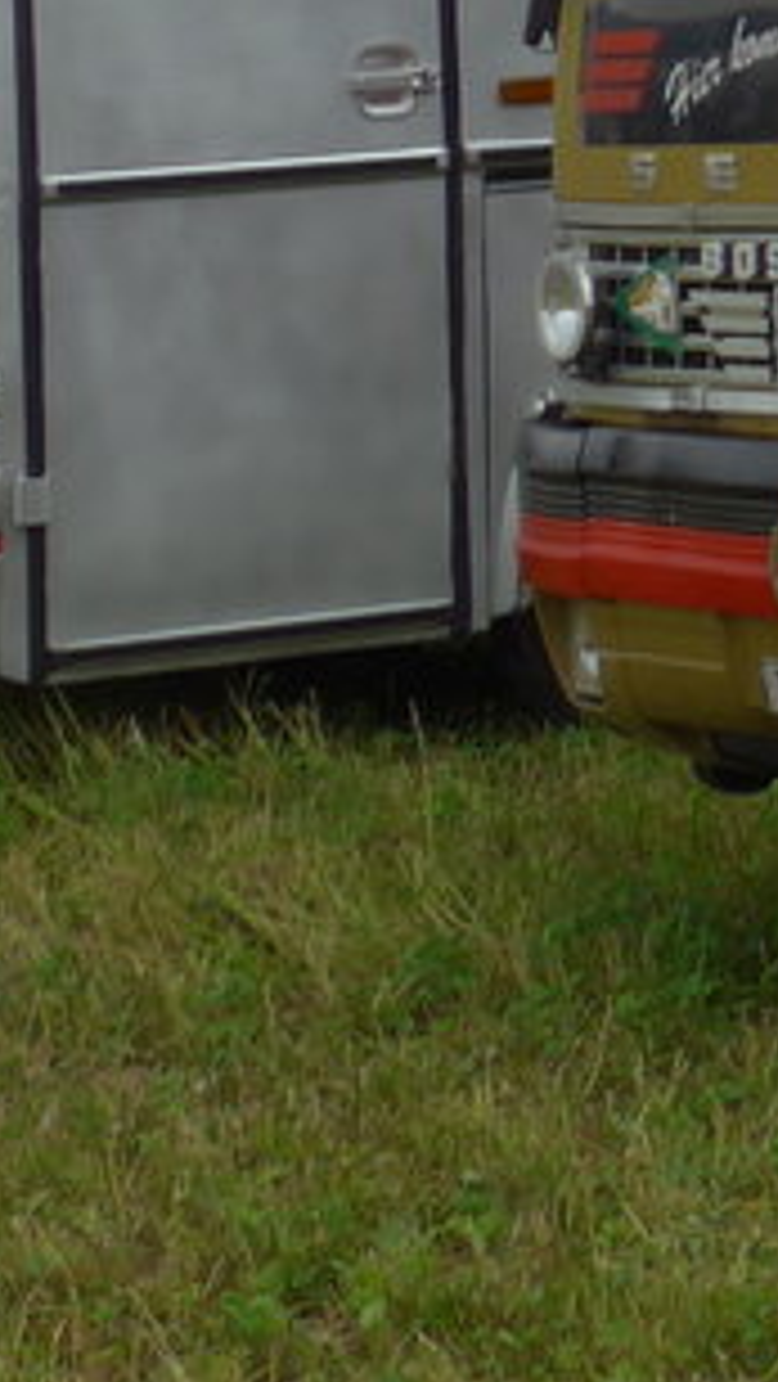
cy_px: -581
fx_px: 7178
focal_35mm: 196
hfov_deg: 5.7
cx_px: 2595
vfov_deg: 10.7
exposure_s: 1/320
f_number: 3
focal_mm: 9.5
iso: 80
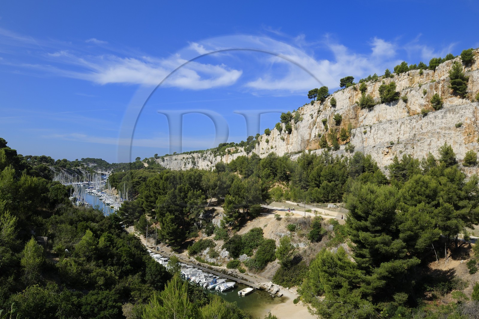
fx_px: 359
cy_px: 160
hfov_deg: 67.4
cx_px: 240
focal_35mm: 27
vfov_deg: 47.9
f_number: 11
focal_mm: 27
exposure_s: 1/200
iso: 200
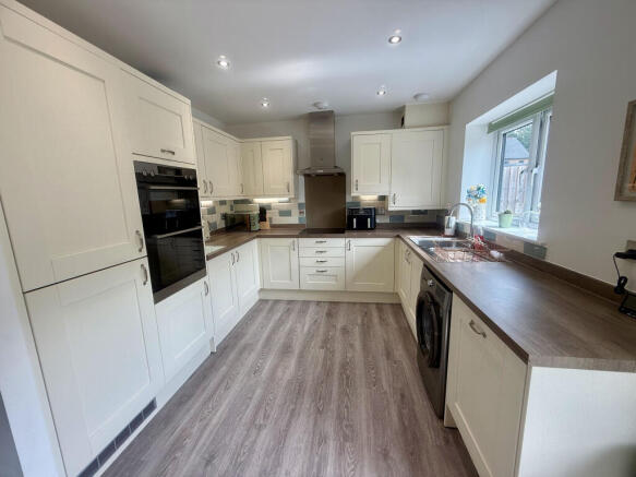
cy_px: 238
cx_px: 318
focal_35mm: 14
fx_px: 257
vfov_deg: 85.7
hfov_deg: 102.1
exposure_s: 1/148
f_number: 2.2
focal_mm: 2.22
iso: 64
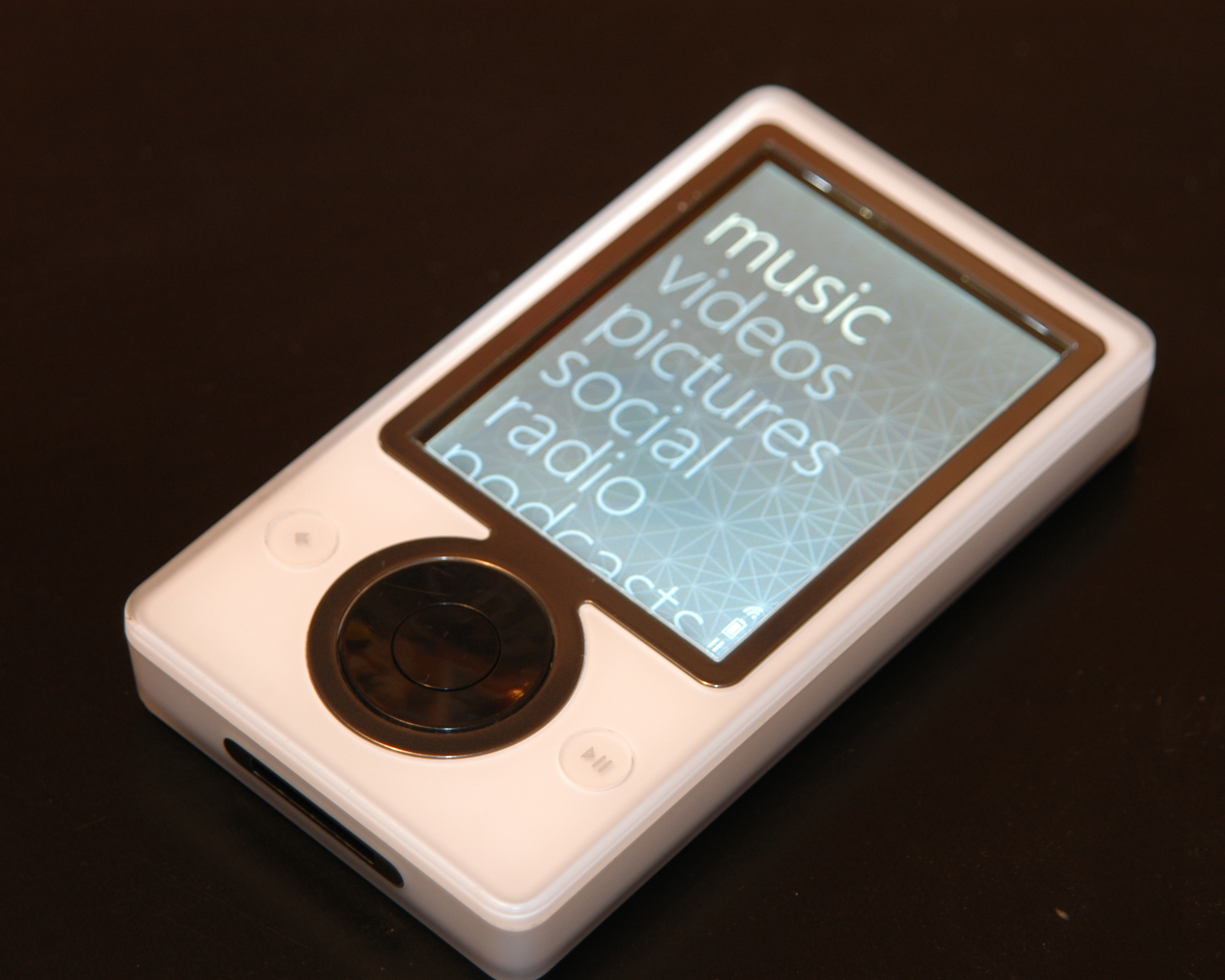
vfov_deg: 10.1
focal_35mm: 153
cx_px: 594
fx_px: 5547
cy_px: 491
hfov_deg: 12.6
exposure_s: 1/1.3
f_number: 5.6
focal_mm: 90
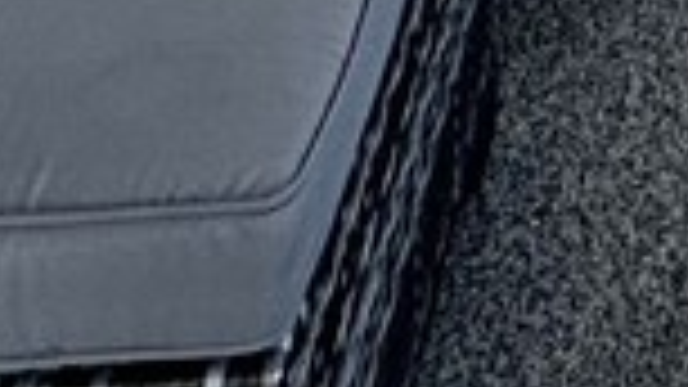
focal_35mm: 102
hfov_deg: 18.9
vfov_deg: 7.4
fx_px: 1860
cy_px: -1256
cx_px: 976
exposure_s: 1/338
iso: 40
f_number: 2.2
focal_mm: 2.22
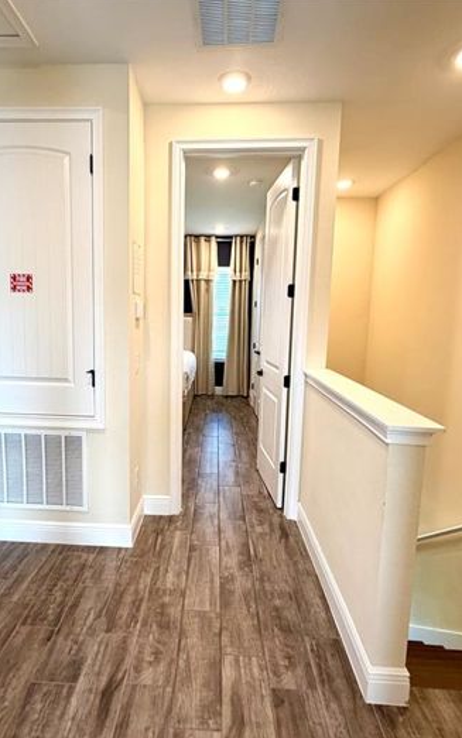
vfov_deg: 85.1
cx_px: 196
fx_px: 403
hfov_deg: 59.4
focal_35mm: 20
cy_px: 368
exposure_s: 1/120
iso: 250
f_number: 2.2
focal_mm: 2.22
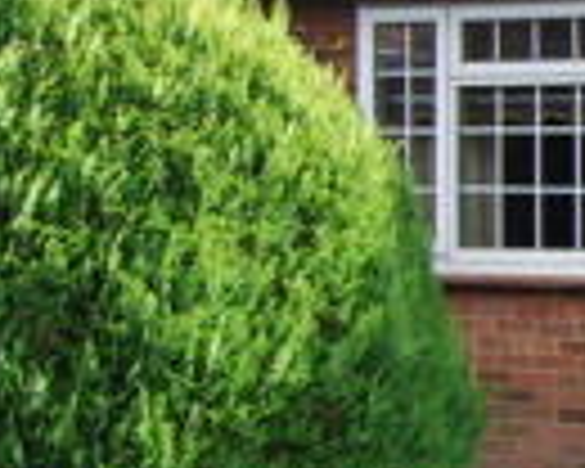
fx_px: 2199
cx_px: 1447
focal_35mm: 127
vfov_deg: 12.1
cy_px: 79
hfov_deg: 11.9
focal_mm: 18
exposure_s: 1/100
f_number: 5
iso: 100
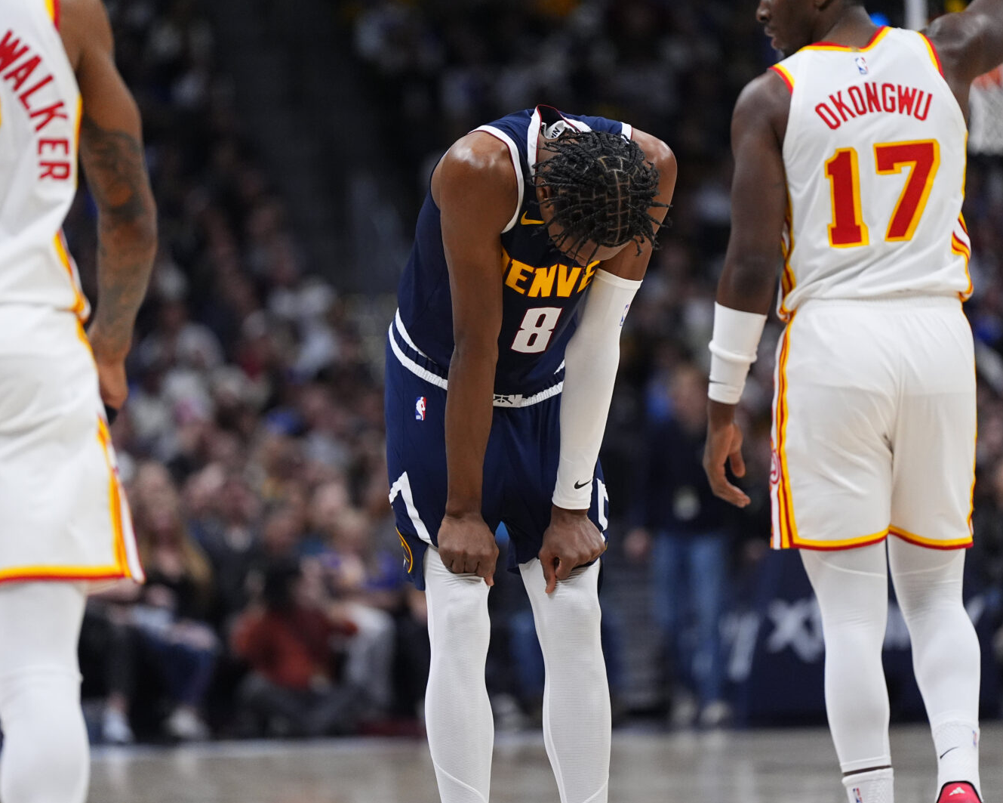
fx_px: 6708
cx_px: 518
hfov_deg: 8.6
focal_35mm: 226
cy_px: 402
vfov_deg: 6.8
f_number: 2.8
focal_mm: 200
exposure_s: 1/2500
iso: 4000
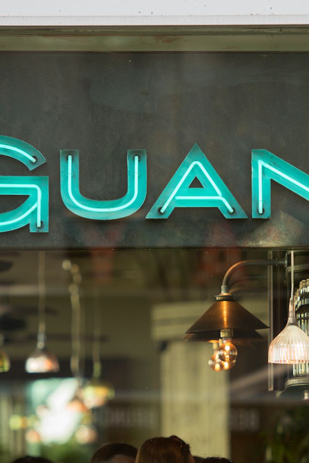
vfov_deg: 4.5
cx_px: 235
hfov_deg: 3.0
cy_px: 393
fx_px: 5841
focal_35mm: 454
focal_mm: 160
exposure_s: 1/250
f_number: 2.8
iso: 160
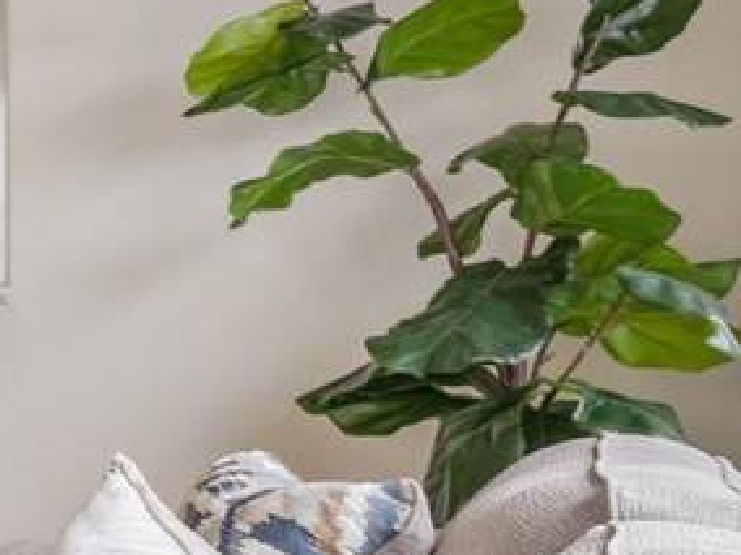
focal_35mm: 63
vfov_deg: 23.2
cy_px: 219
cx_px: -719
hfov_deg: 19.2
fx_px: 1349
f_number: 4
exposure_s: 1/2500
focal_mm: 7
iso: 1600
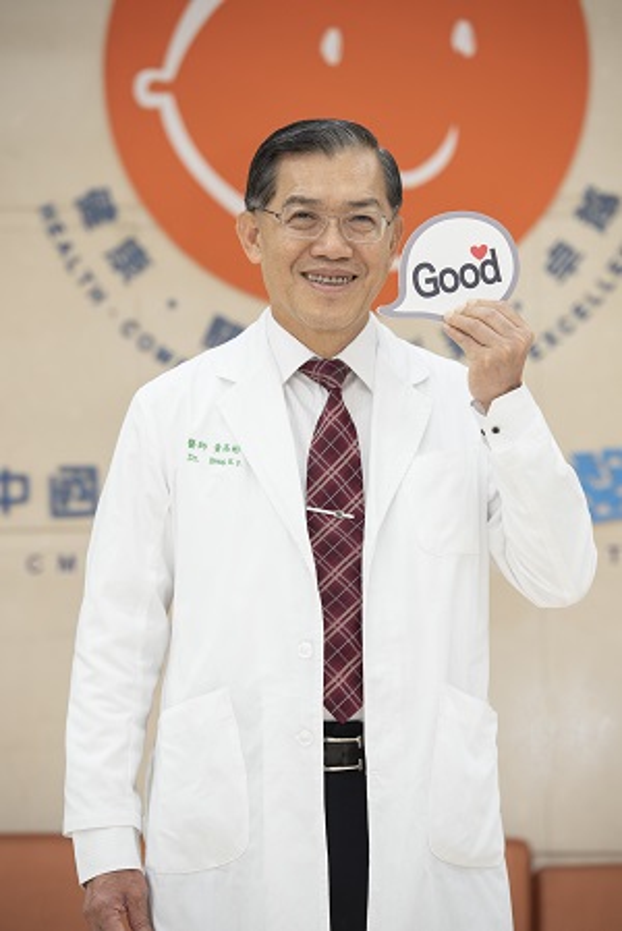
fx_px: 3493
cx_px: 311
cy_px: 466
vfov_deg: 15.2
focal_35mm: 135
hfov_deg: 10.2
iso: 800
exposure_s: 1/125
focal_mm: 135
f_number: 4
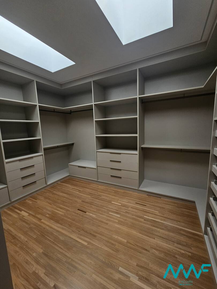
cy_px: 144
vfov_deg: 106.2
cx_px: 108
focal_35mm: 13
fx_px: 109
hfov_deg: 89.9
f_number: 2.2
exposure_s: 1/359
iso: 100
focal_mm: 2.2
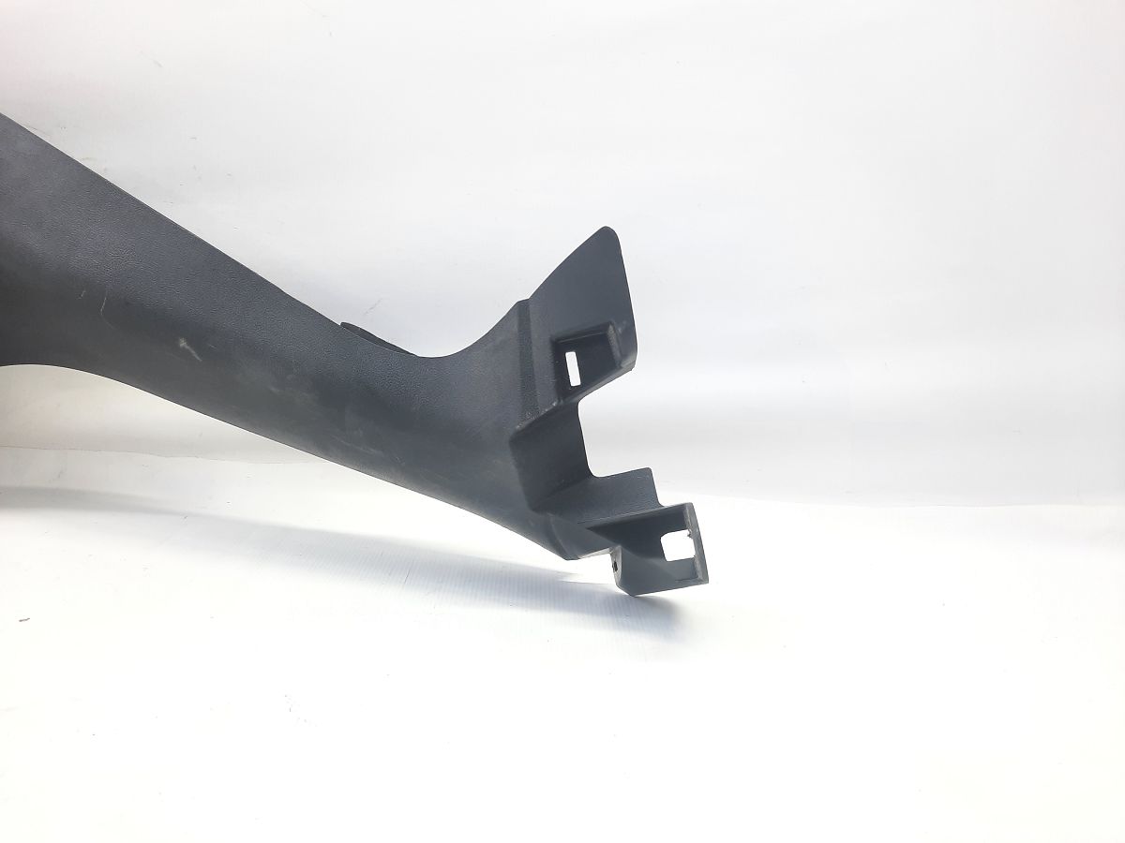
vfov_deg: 54.9
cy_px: 422
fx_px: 812
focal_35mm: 25
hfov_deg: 69.4
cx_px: 562
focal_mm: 4.6
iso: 125
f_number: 2
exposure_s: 1/50
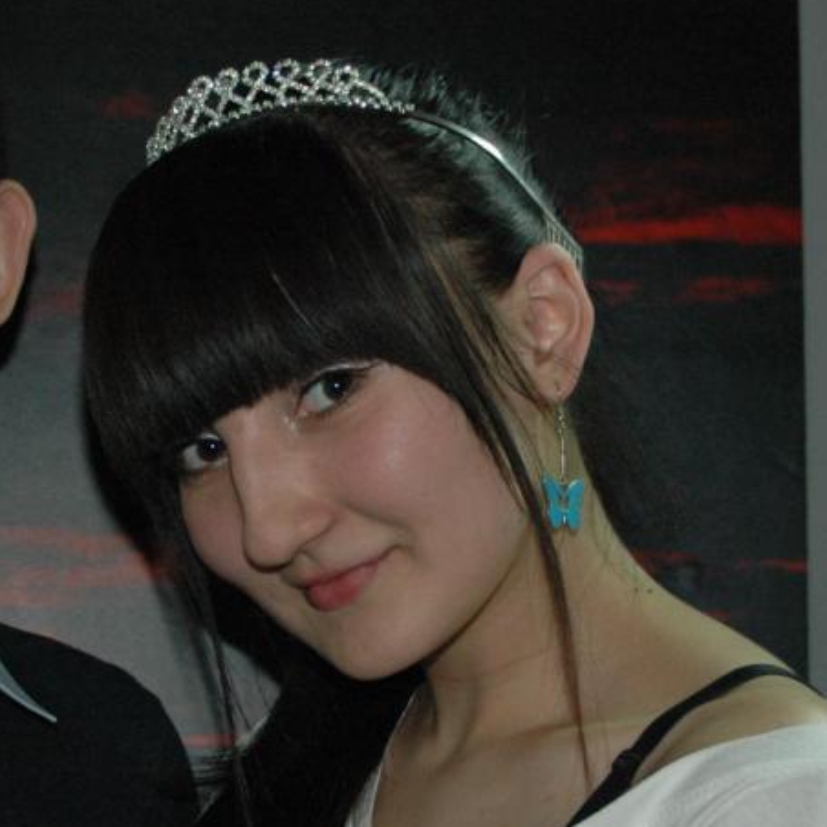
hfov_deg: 16.5
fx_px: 2811
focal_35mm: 104
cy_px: 537
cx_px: 57
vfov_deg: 16.7
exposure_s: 1/60
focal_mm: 36
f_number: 4.8
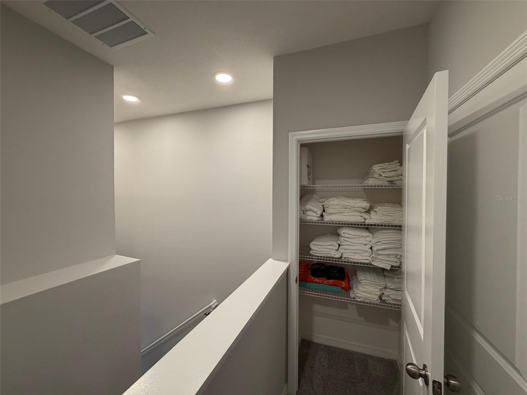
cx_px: 264
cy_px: 198
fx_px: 213
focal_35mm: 14
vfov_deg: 85.7
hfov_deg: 102.1
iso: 320
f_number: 2.2
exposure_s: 1/120
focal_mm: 2.22
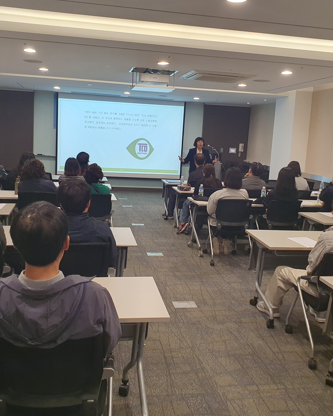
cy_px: 207
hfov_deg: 43.4
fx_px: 419
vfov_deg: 52.8
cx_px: 162
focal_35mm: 34
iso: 250
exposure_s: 1/120
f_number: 2.4
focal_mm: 4.32
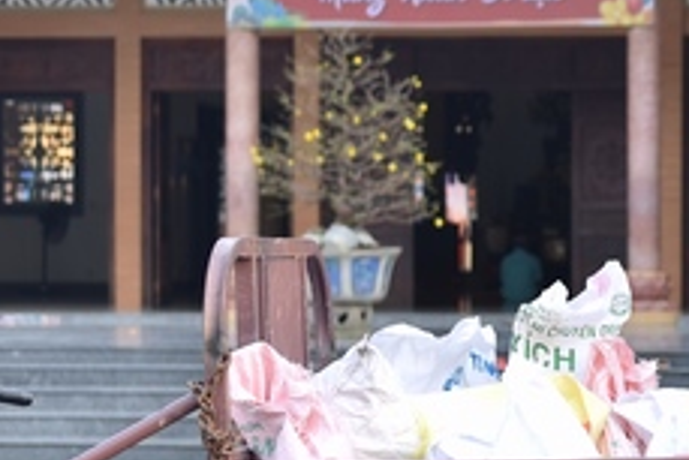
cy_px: 361
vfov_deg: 9.7
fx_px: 2719
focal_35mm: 142
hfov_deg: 13.8
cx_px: 924
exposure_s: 1/160
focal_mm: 50
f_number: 2.8
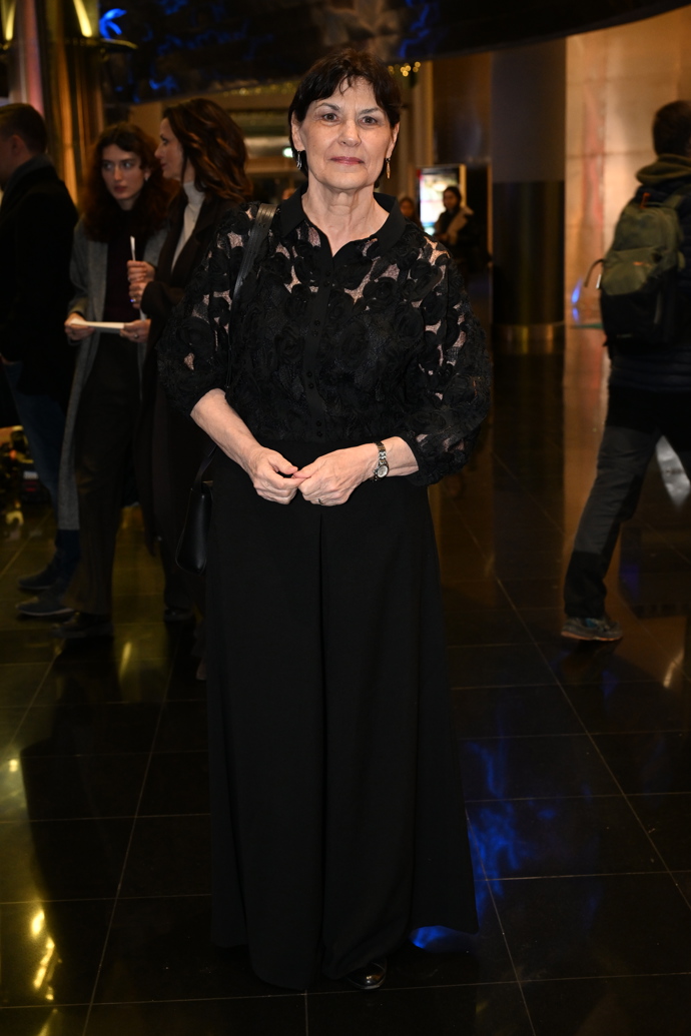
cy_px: 518
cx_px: 346
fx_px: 1324
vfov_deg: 42.7
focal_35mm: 46
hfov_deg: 29.2
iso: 2500
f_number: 4.5
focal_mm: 46
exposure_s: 1/80
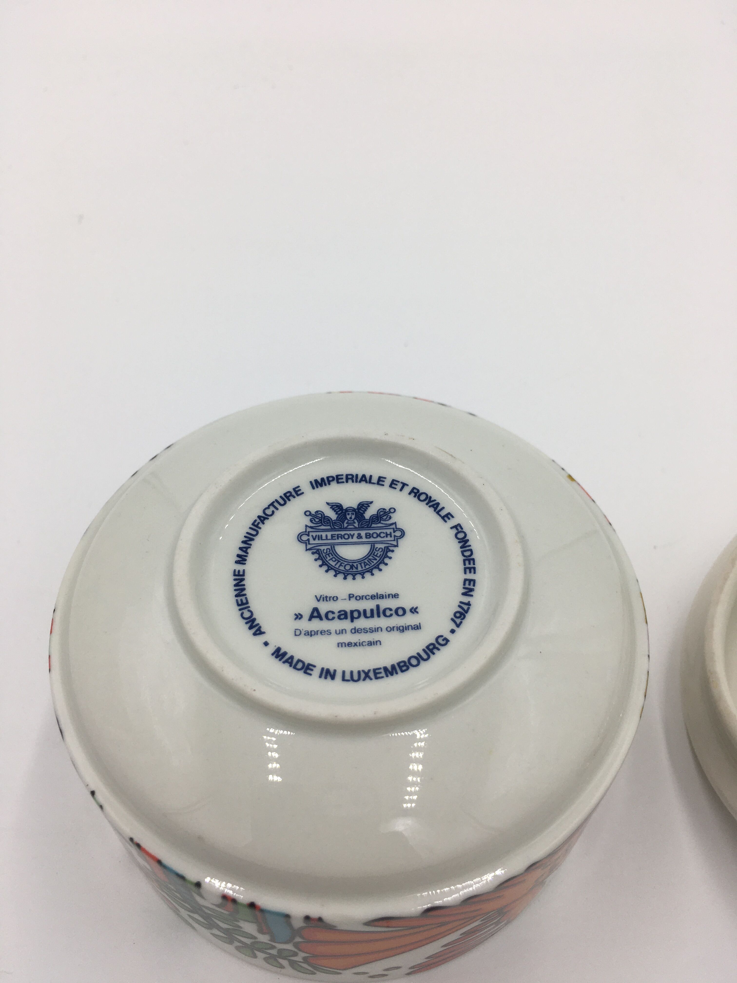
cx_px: 368
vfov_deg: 61.7
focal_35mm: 29
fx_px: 823
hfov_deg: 48.2
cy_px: 492
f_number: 2.2
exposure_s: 1/285
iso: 25
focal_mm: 4.15
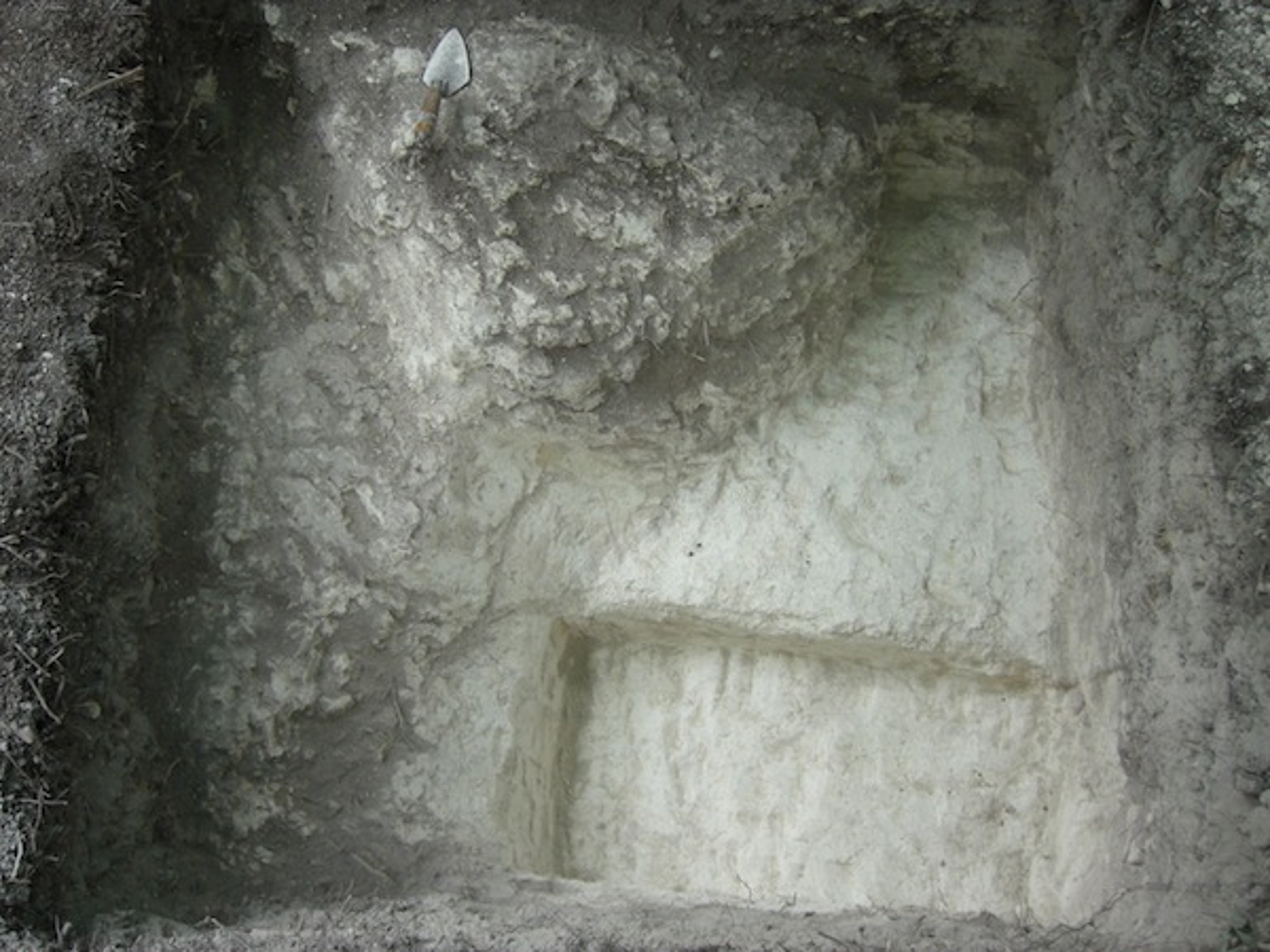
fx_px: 1394
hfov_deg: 49.0
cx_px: 635
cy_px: 476
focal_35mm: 38
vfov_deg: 37.7
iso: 200
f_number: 2.8
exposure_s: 1/50
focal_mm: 7.9
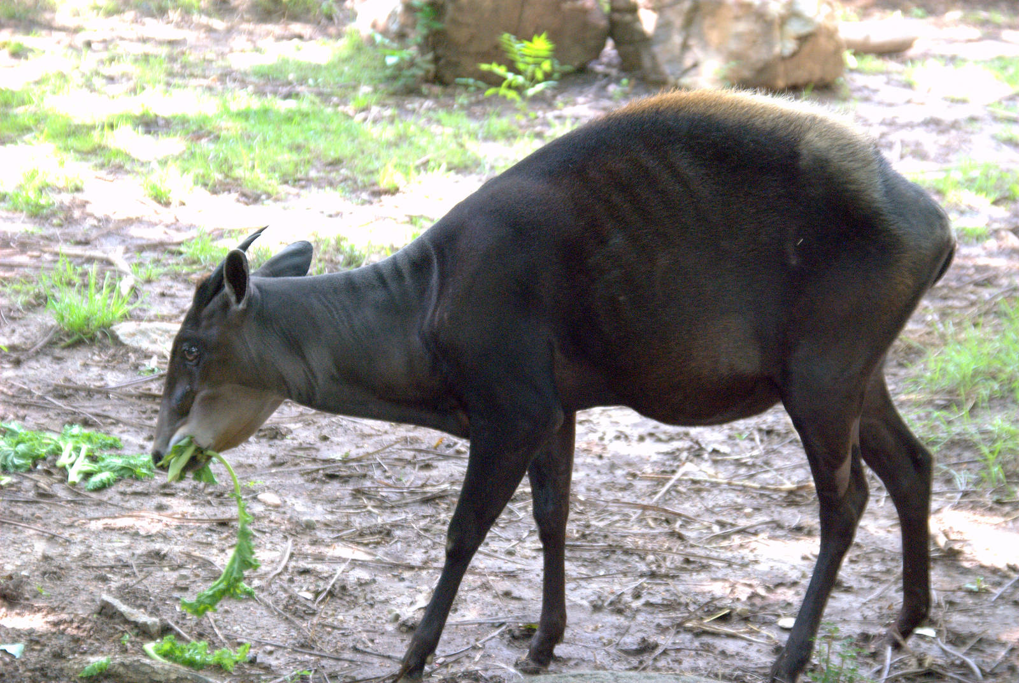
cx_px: 510
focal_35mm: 120
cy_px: 342
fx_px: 3402
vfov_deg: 11.5
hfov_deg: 17.0
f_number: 5.6
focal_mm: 80
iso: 1600
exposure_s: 1/100
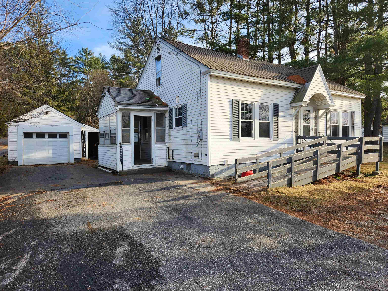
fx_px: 258
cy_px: 146
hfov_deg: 73.9
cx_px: 194
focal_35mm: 23
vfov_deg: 58.9
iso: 20
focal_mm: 5.4
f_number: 1.8
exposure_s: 1/456
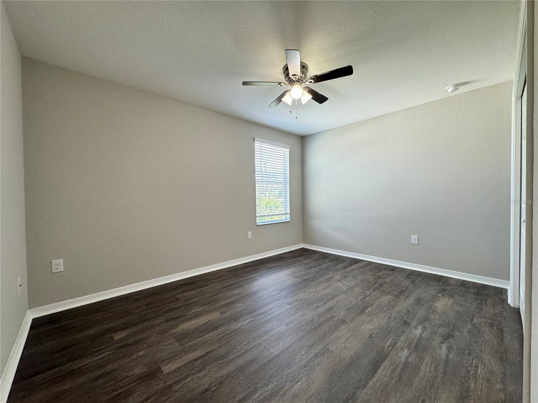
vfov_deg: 85.7
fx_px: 218
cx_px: 269
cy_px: 202
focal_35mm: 14
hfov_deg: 102.1
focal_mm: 2.22
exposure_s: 1/120
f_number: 2.2
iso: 250
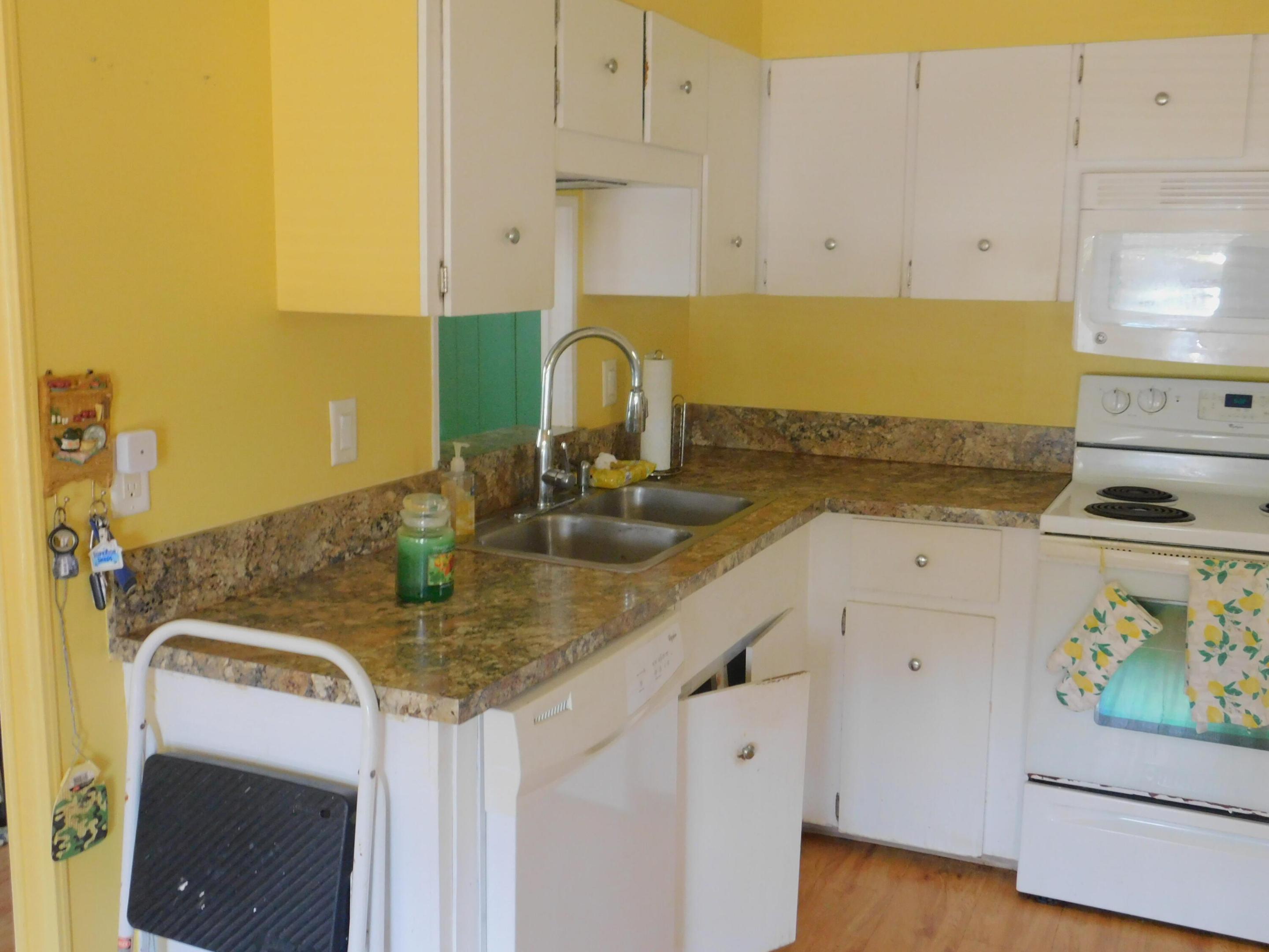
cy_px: 476
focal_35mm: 36
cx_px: 634
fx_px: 1320
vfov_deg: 39.7
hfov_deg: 51.4
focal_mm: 6.3
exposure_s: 1/30
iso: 360
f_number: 3.5
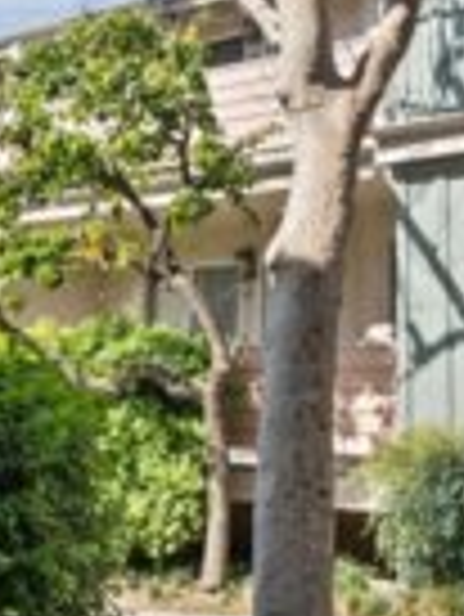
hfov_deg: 26.9
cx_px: 318
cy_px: 144
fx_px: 964
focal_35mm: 54
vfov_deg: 34.7
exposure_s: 1/100
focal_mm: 19
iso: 100
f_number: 10
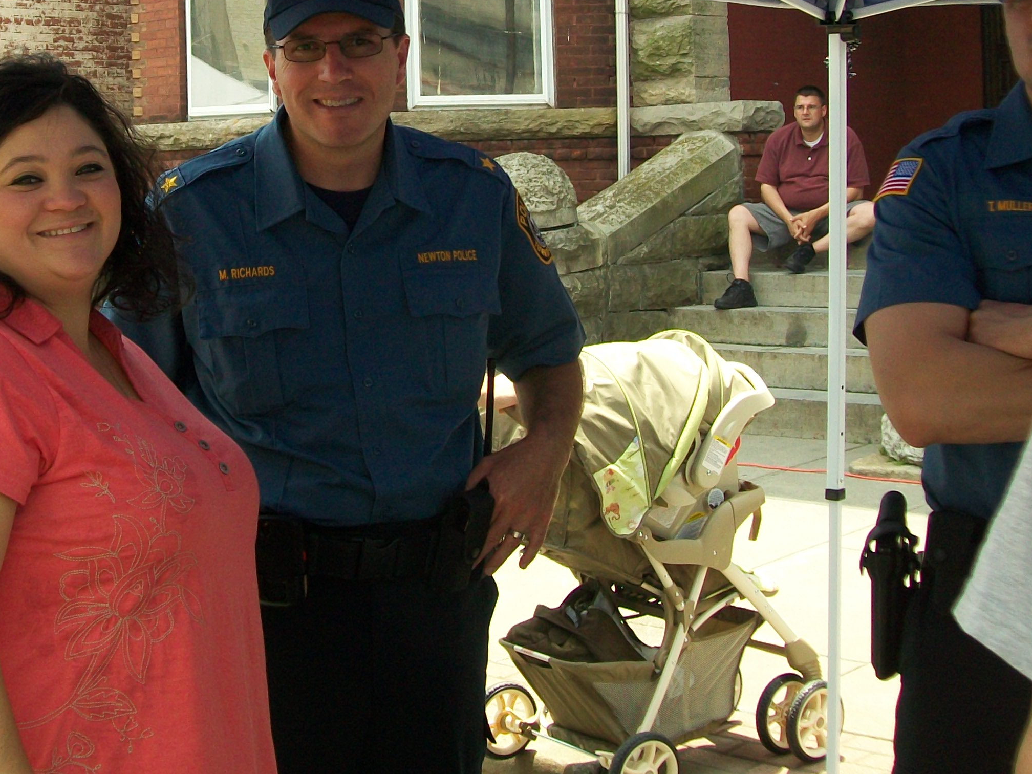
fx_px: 1848
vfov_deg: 23.3
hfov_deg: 30.3
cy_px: 159
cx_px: 181
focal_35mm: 62
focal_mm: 6
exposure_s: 1/320
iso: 64
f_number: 2.7
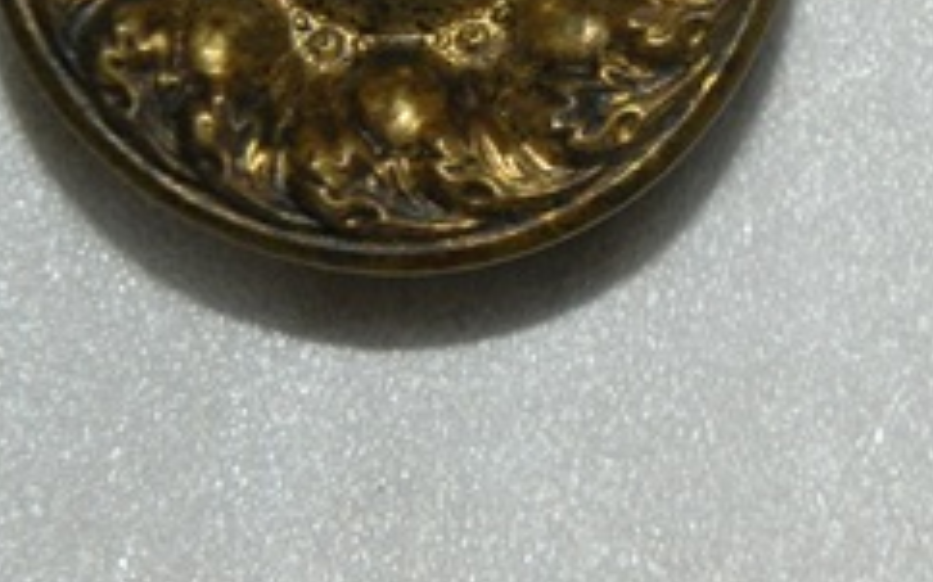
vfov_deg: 5.6
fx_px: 5947
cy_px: -50
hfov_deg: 8.9
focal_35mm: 234
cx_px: 964
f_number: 4.5
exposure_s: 1/30
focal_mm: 18.6
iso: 200
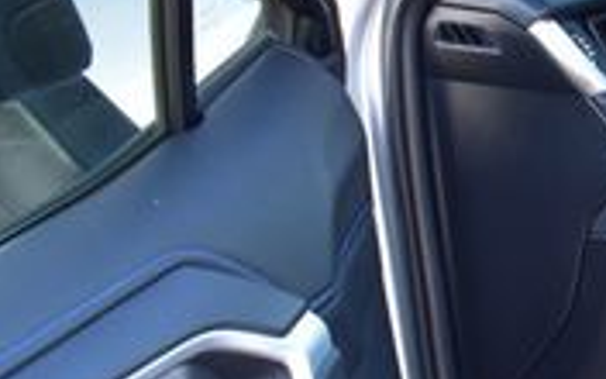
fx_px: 1652
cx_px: 1040
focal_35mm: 100
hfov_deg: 17.5
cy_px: 272
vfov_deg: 13.1
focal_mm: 18
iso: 400
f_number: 7.1
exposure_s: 1/40
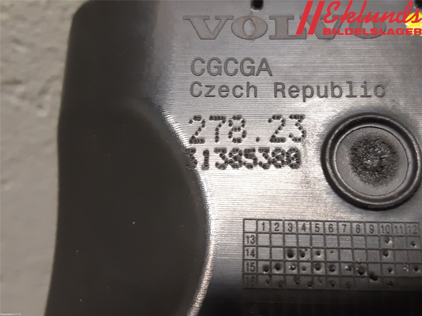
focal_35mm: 26
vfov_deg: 53.1
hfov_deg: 67.3
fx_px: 317
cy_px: 158
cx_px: 211
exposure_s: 1/50
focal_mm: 3.93
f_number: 1.7
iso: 200
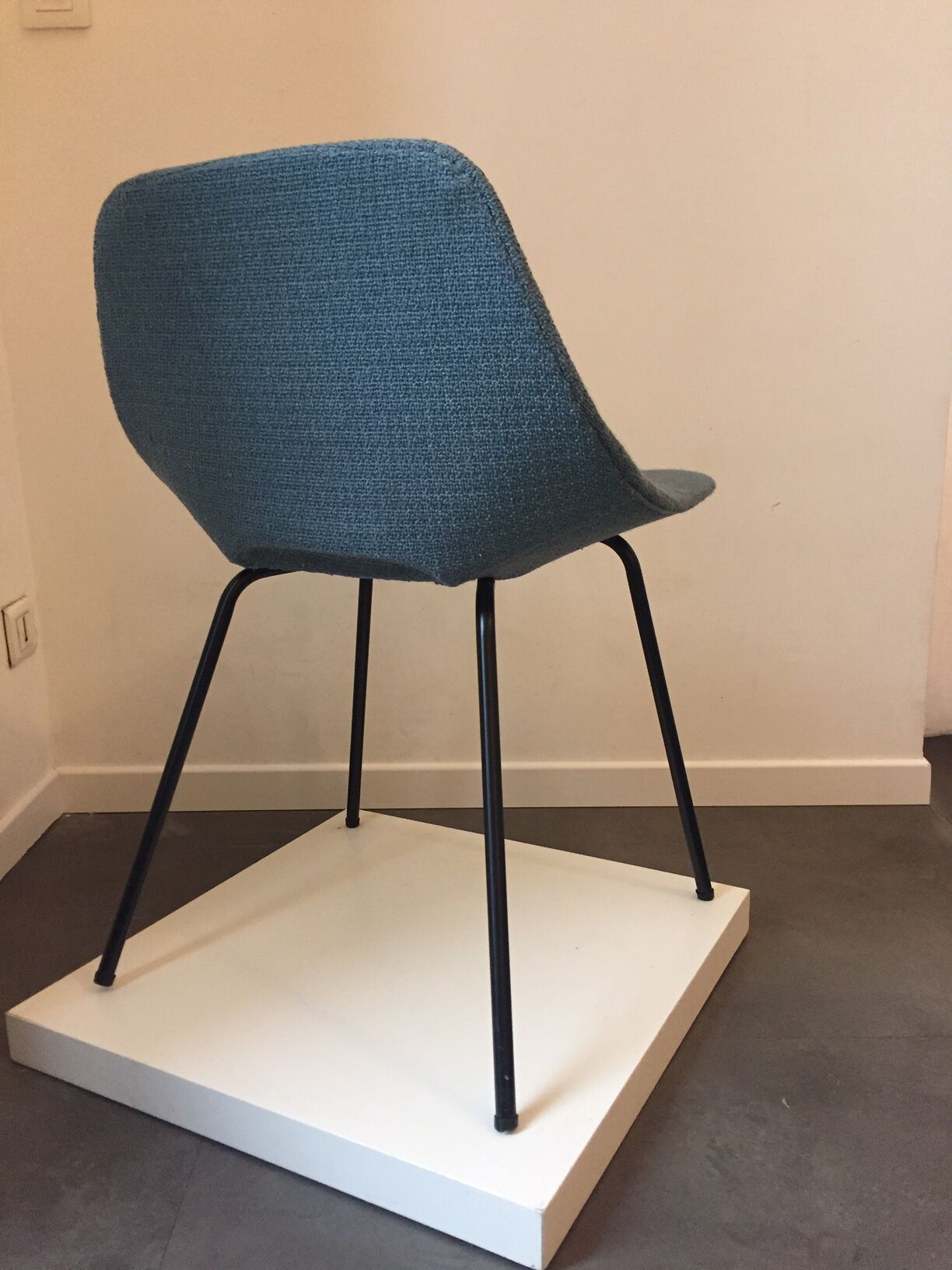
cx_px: 476
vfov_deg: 61.7
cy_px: 635
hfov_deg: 48.2
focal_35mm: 29
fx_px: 1063
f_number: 2.2
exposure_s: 1/33
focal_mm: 4.15
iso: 250
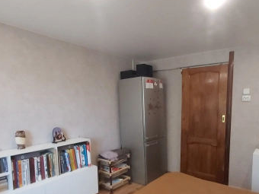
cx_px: 156
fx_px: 165
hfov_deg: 75.5
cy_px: 124
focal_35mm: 22
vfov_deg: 60.1
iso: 200
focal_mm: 1.42
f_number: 2.2
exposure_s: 1/33
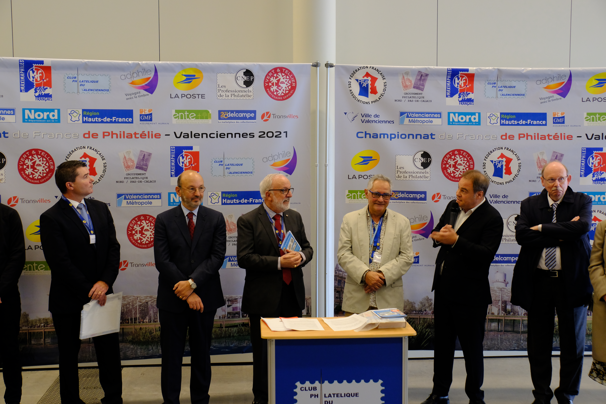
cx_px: 303
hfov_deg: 44.5
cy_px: 202
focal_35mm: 44
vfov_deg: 30.5
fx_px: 741
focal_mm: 29.3
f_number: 6.4
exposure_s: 1/27
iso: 1250
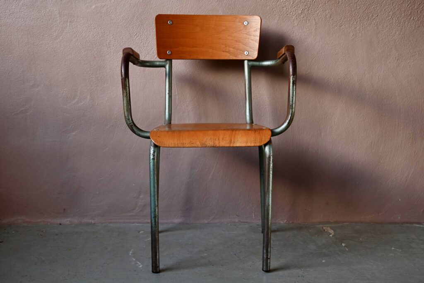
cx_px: 212
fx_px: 577
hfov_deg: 40.3
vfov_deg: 27.6
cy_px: 142
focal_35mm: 49
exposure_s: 1/100
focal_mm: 49
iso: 800
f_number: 5
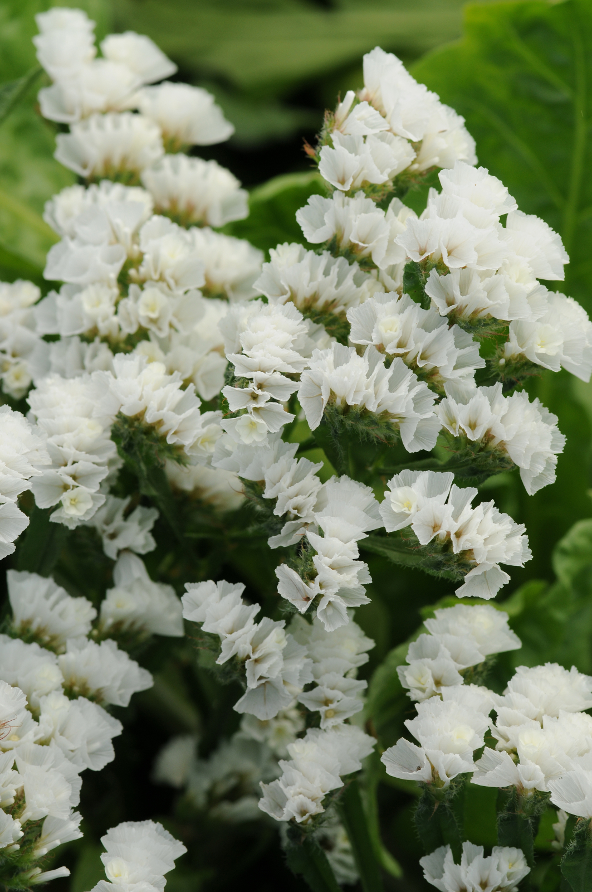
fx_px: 3894
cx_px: 296
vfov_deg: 13.1
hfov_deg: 8.7
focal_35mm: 158
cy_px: 446
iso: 200
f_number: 11
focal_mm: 105
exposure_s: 1/125
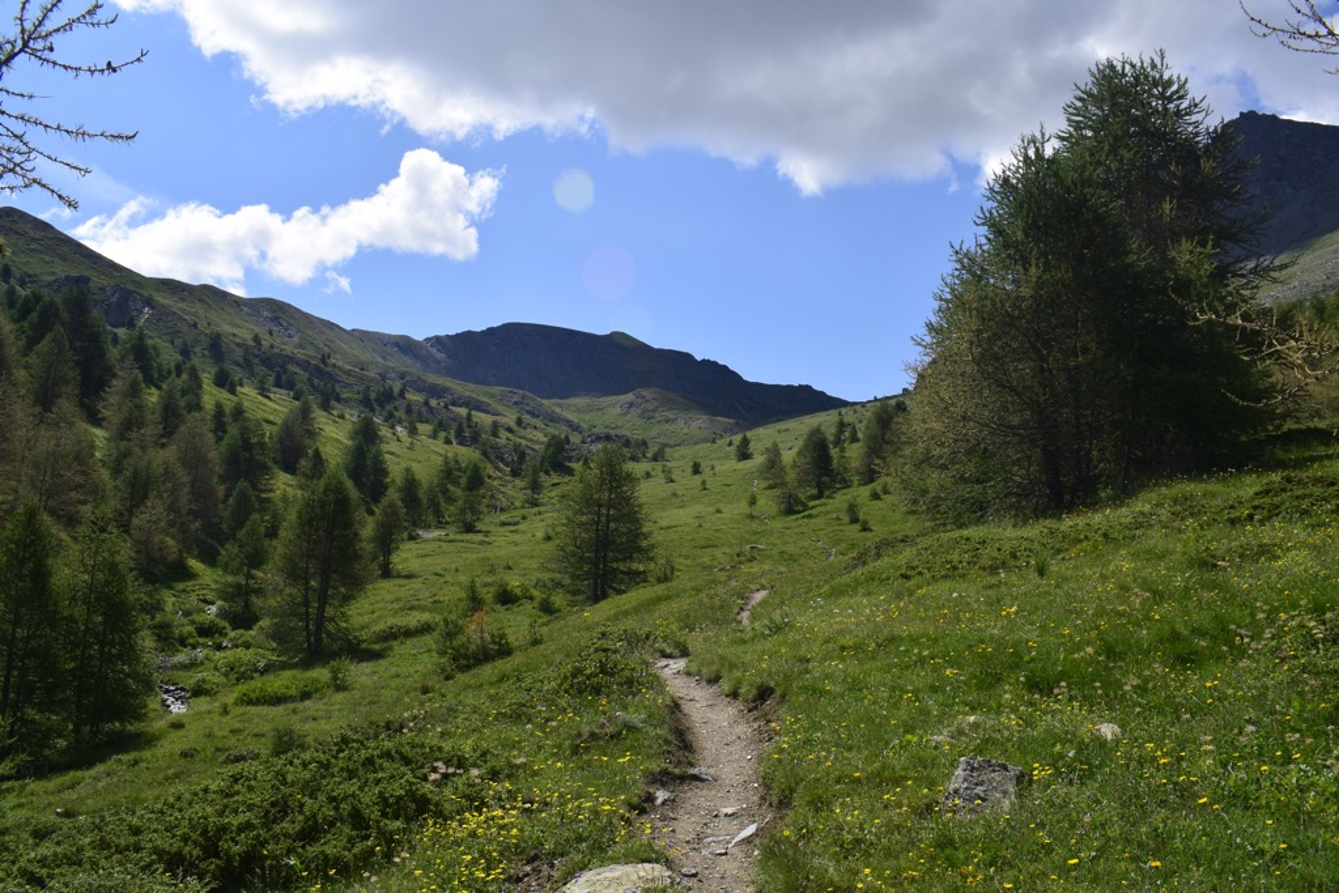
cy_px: 446
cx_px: 670
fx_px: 1172
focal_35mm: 32
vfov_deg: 41.7
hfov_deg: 59.5
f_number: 11
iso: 320
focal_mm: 21
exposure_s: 1/500
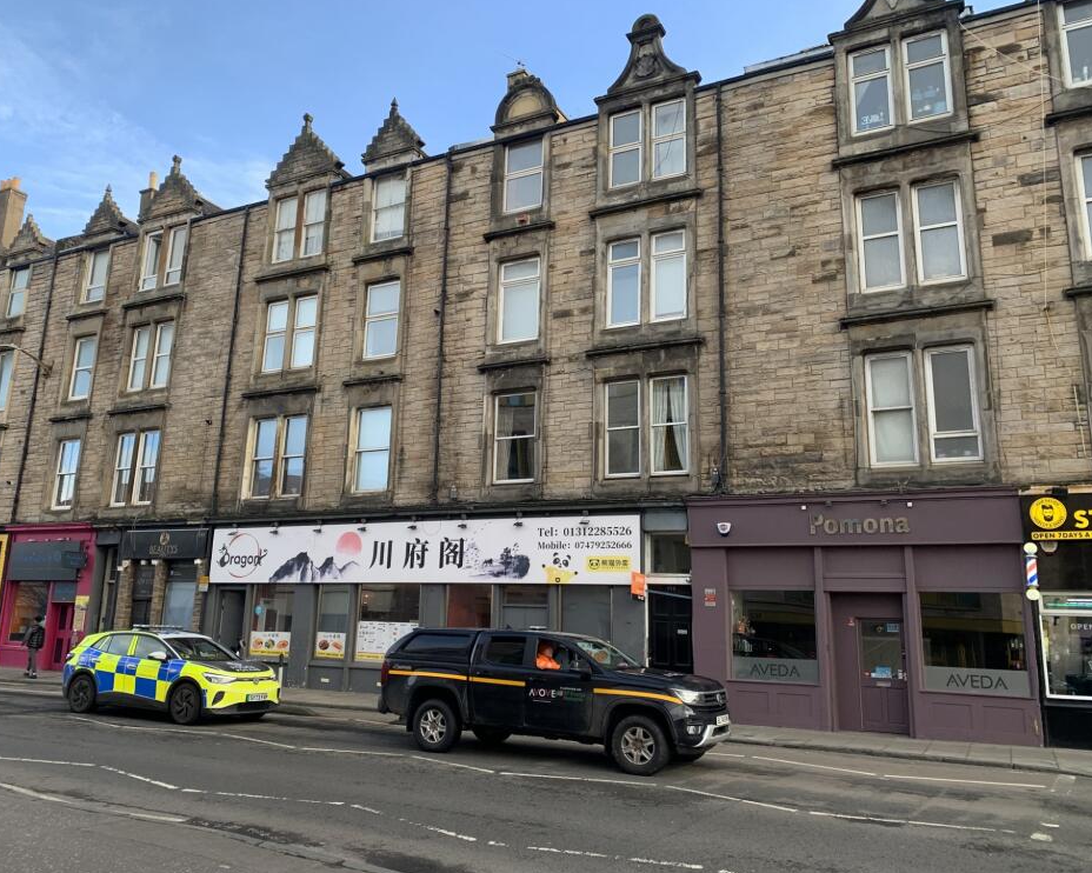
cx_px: 513
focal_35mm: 28
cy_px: 425
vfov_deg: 51.5
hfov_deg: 62.2
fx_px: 905
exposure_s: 1/270
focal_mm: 4.25
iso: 25
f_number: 1.8
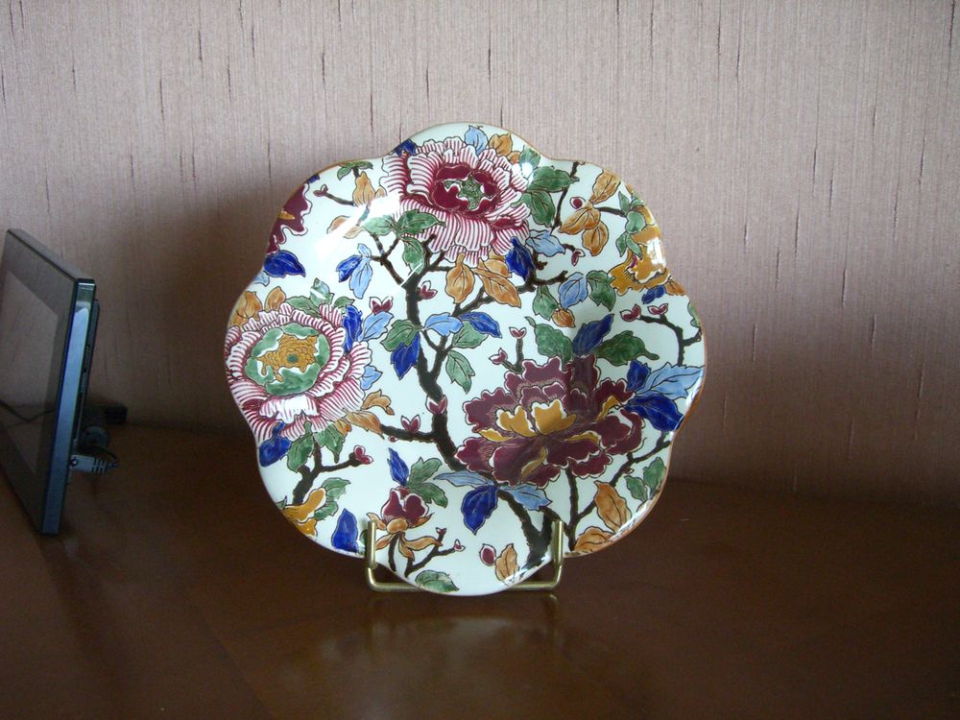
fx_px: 1054
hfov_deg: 49.0
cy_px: 360
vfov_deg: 37.7
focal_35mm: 38
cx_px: 480
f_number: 2.7
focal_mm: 6.2
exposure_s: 1/80
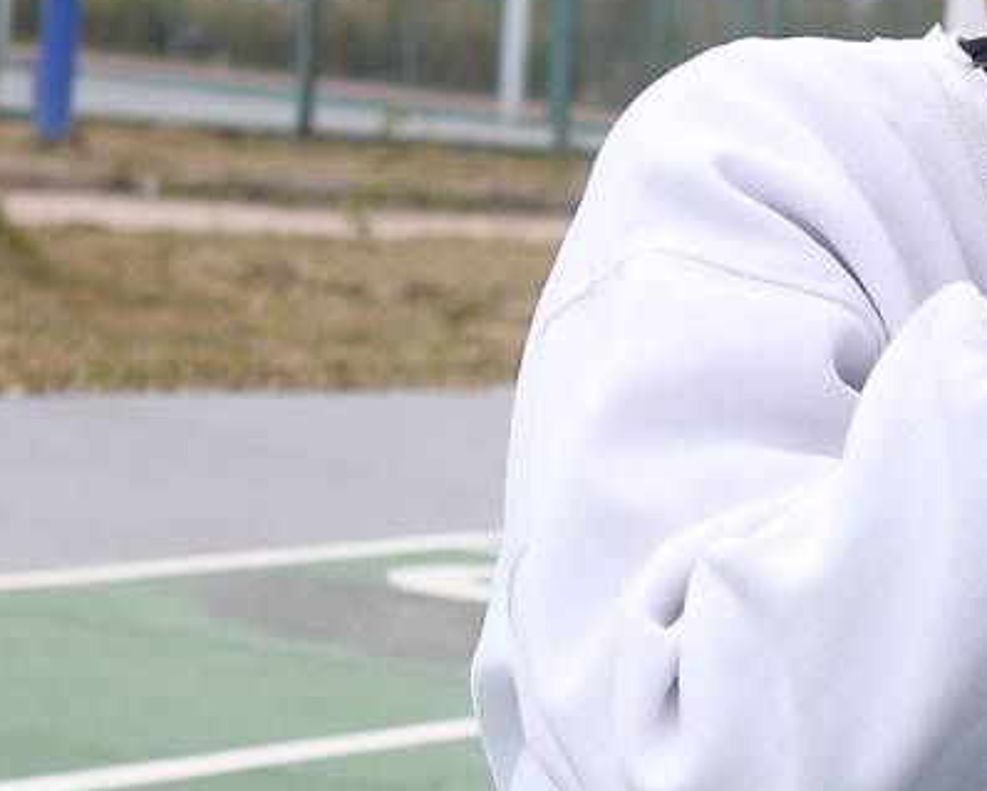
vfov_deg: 8.8
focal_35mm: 173
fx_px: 5057
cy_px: 1044
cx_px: 1598
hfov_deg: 10.6
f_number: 5.6
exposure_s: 1/400
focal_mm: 35
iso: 125
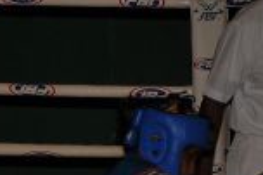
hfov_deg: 3.3
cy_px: 343
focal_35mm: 623
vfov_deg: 2.2
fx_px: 4546
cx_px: 137
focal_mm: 105
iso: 200
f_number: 5.6
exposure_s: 1/90
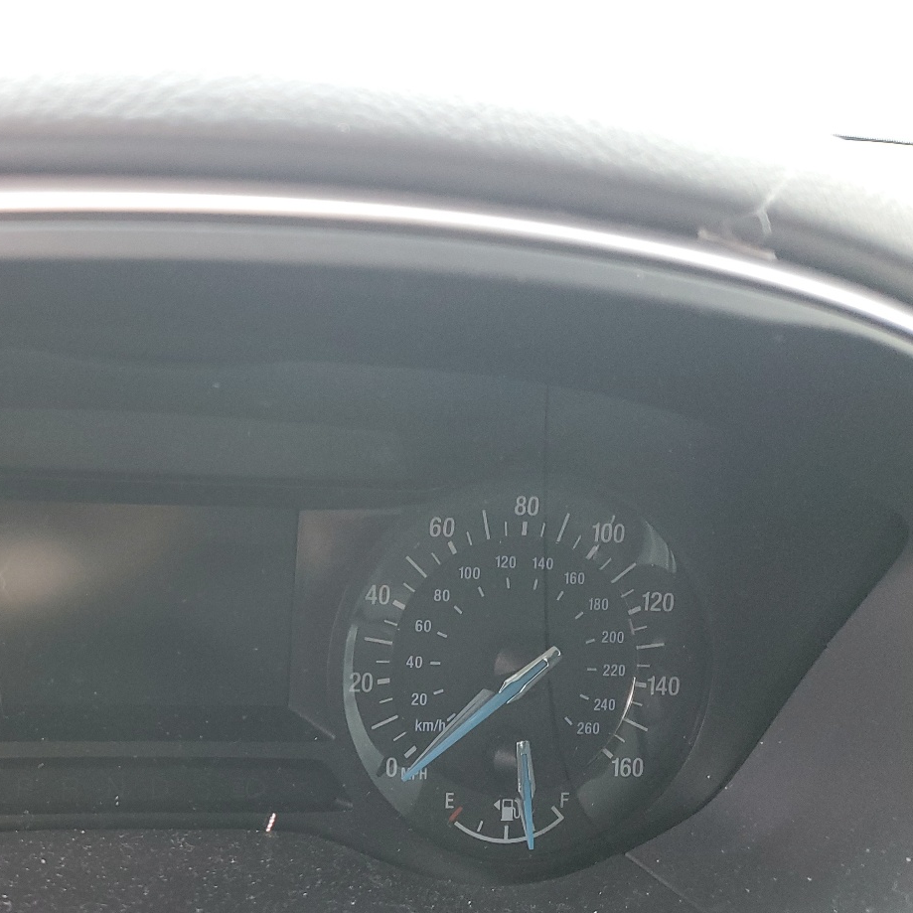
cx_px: 131
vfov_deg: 41.6
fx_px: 1194
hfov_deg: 39.5
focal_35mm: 40
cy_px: 555
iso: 116
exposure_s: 1/60.2
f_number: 1.5
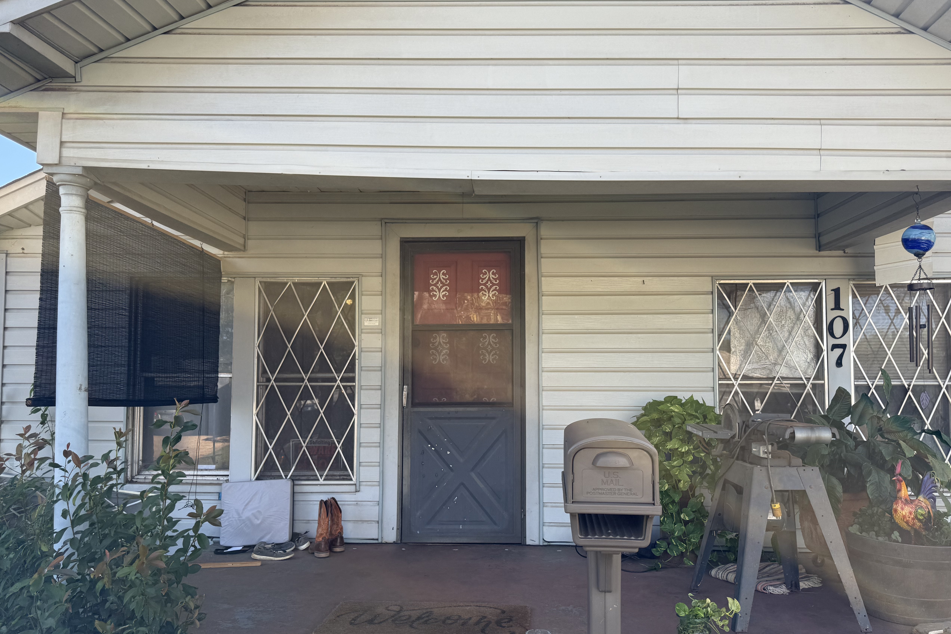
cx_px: 510
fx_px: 740
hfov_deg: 65.4
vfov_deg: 46.3
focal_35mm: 28
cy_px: 348
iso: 80
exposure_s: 1/484
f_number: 1.78
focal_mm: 6.76
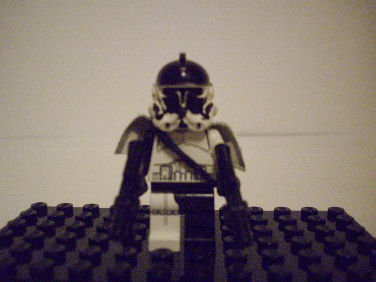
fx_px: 424
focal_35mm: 39
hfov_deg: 47.9
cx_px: 184
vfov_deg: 36.8
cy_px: 142
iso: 1000
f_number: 2.8
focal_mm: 6.2
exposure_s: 1/40
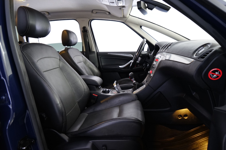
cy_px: 75
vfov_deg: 53.1
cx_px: 113
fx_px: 151
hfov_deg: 73.7
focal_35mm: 24
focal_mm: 24
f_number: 5
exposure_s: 1/8
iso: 1250
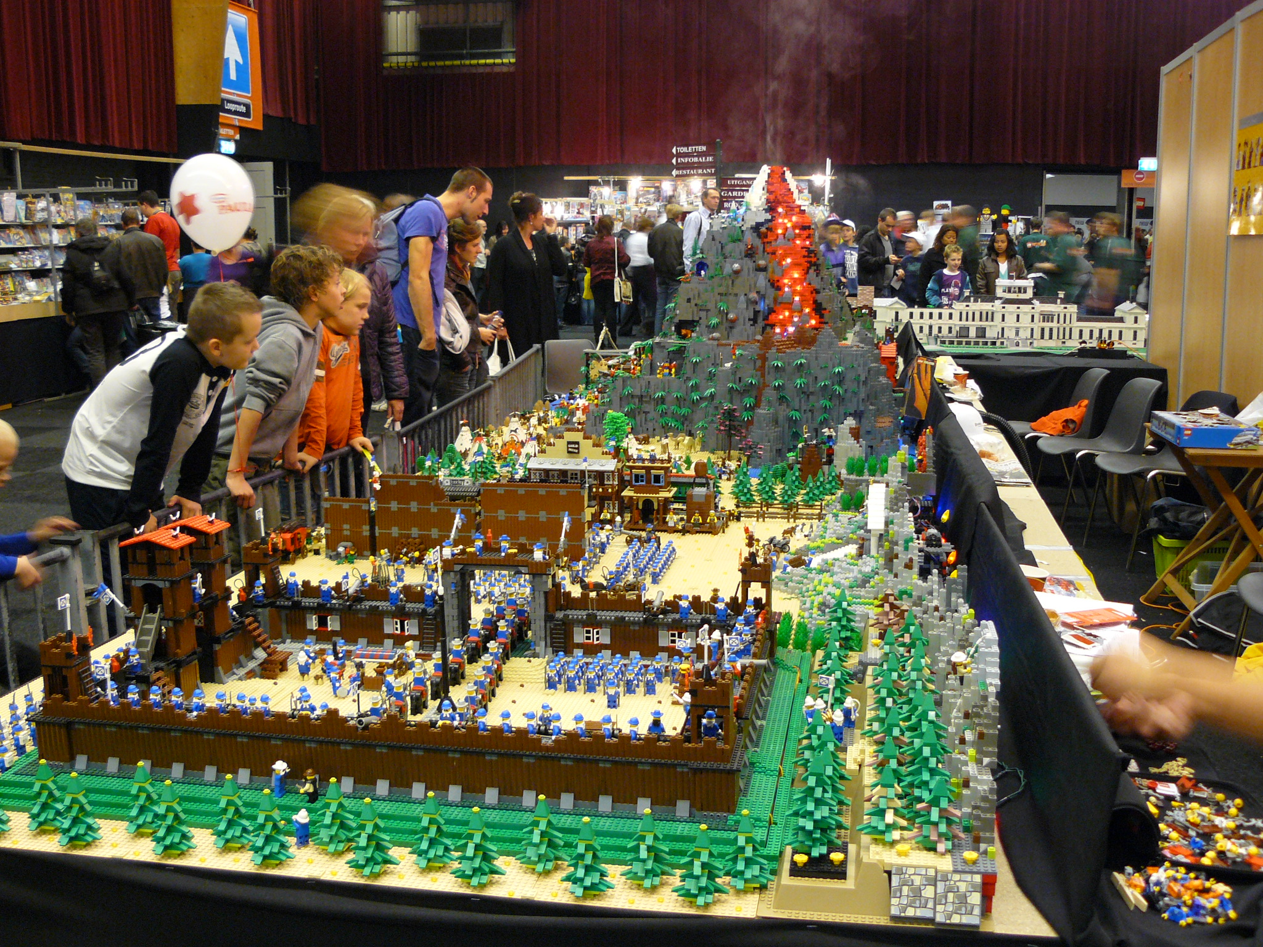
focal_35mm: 36
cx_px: 632
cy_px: 474
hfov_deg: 51.4
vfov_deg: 39.7
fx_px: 1313
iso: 200
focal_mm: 6
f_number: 2.8
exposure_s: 1/6
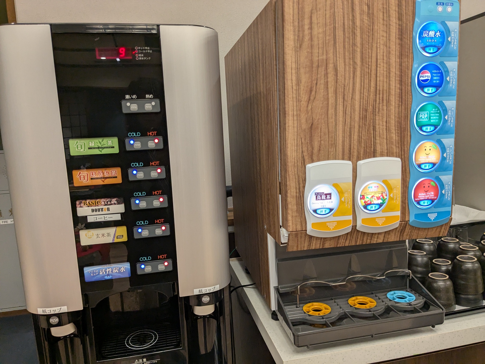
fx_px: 378
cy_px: 182
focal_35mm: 27
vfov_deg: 51.4
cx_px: 242
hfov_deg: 65.3
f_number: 1.73
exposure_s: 1/120
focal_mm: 4.38
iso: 362
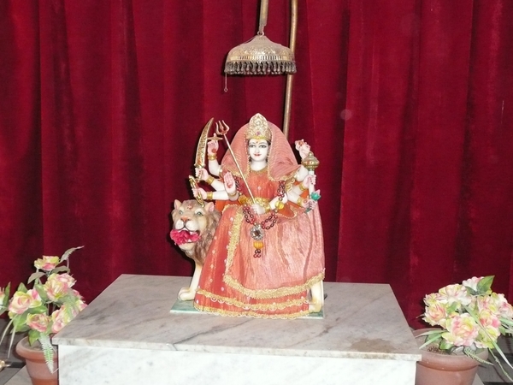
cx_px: 256
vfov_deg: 32.2
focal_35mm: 45
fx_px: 667
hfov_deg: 42.1
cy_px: 192
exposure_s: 1/30
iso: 640
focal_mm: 7.3
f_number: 4.1
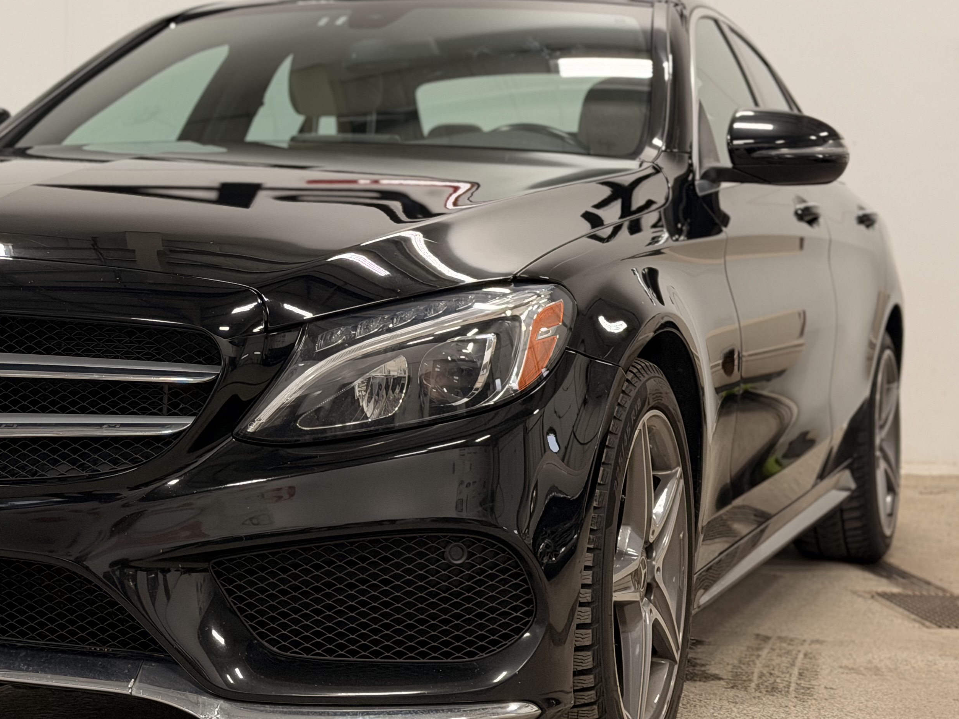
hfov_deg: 24.7
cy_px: 234
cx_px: 227
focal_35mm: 78
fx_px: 2161
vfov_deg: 18.8
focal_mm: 6.76
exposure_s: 1/60
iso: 50
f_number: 1.78
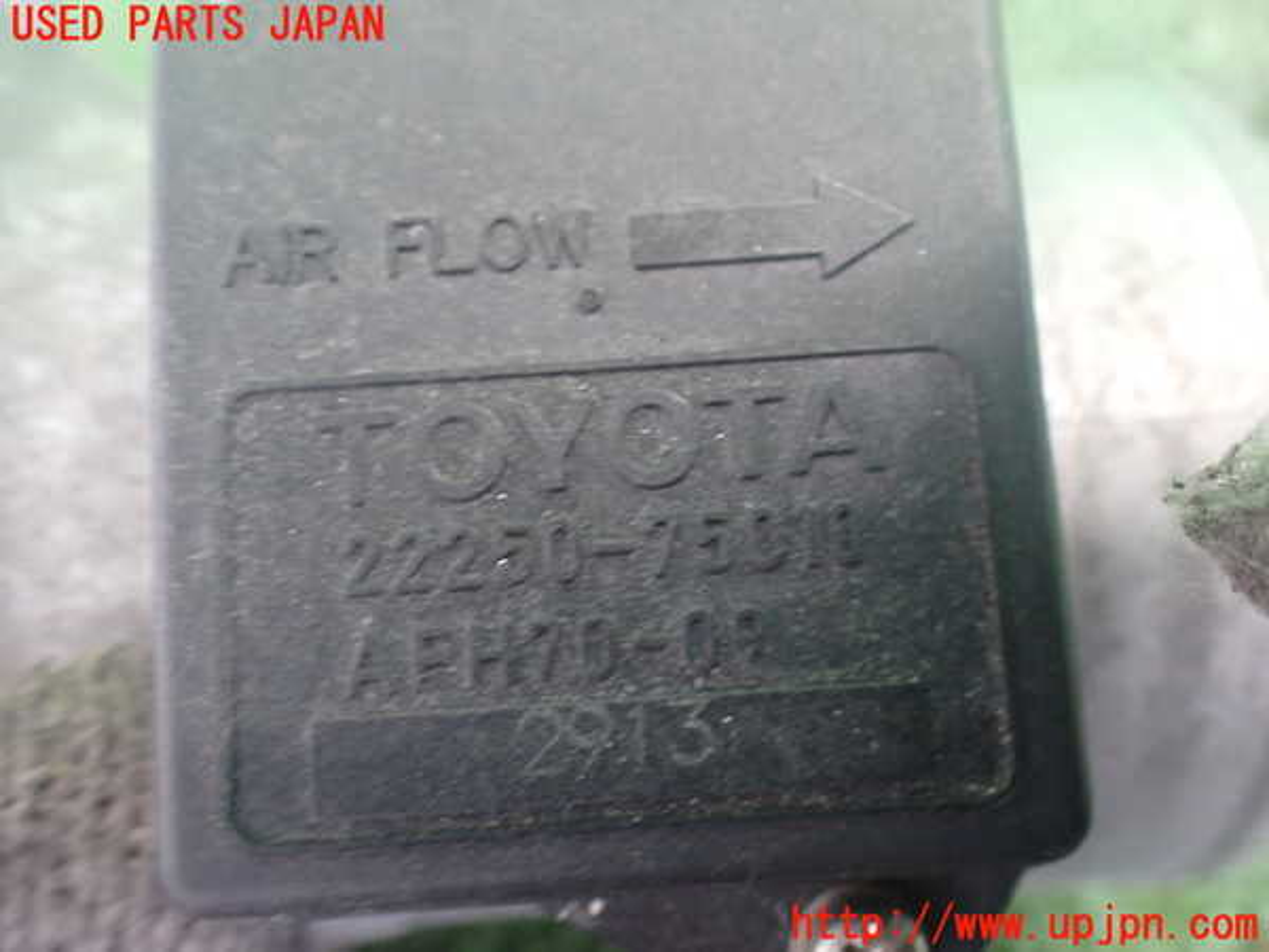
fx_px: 1100
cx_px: 634
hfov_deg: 60.0
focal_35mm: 30
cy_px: 476
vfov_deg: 46.8
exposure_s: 1/30
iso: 800
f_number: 2.3
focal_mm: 5.4
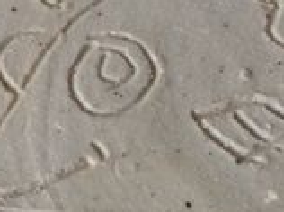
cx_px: 241
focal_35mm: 171
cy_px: 172
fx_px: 1401
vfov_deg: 8.6
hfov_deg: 11.5
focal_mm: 4.12
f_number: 2.2
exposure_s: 1/30
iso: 50
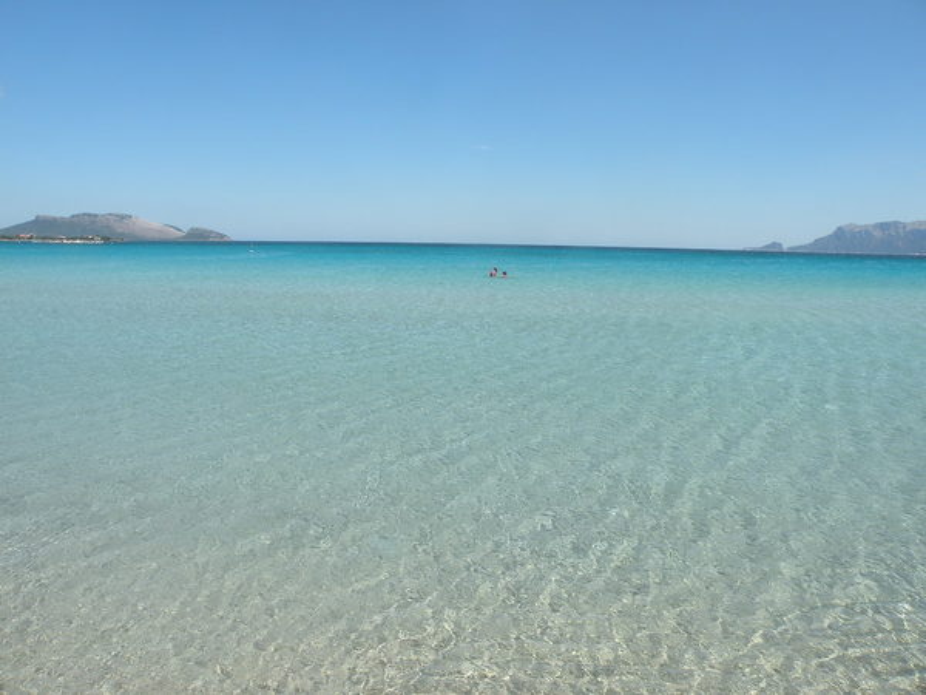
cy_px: 348
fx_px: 722
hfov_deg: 65.3
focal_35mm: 27
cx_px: 463
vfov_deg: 51.4
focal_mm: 4.7
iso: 64
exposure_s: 1/254
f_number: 6.3
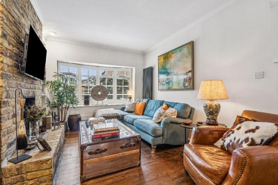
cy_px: 92
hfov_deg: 96.7
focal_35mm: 16
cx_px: 139
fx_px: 124
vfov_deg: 73.8
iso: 50
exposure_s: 2
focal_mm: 16
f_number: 8
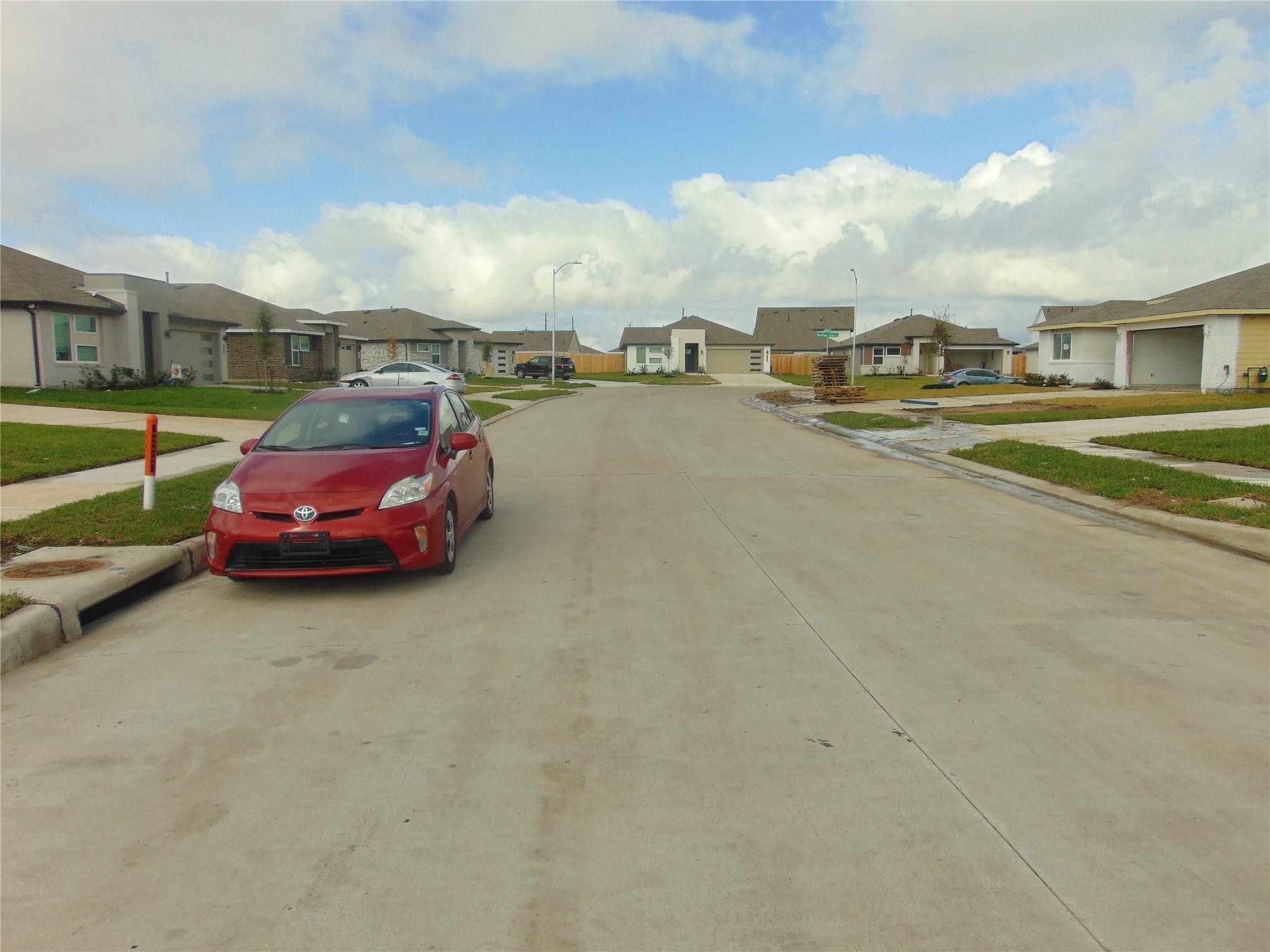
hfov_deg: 69.4
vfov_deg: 54.9
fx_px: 917
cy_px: 476
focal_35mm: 25
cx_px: 635
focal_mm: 4.5
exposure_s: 1/320
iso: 80
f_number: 7.7
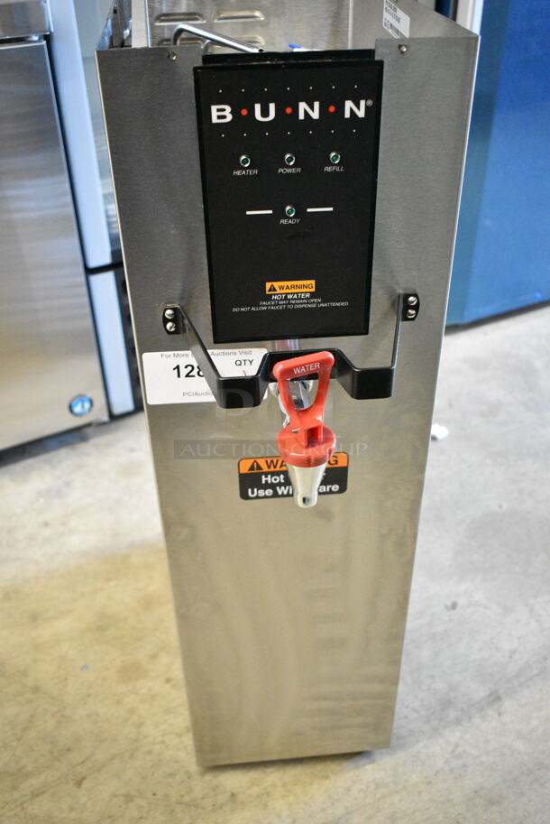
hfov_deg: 40.0
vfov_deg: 57.2
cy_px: 412
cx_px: 275
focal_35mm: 33
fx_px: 755
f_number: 4
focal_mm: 22
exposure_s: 1/60
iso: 6400
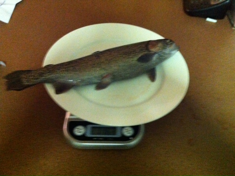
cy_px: 88
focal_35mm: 35
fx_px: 237
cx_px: 118
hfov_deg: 52.7
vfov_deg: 40.6
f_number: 2.8
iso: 1000
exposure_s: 1/15
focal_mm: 3.85
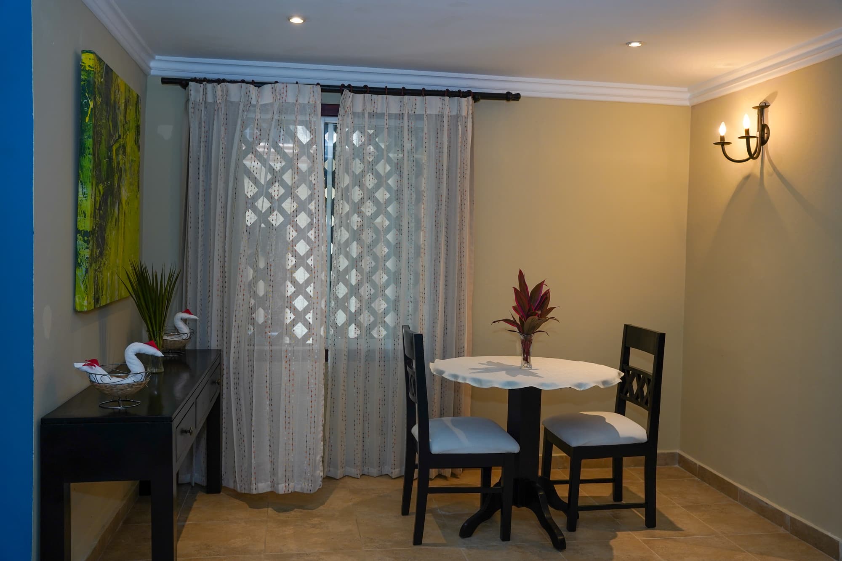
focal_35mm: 33
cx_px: 421
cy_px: 280
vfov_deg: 40.2
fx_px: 767
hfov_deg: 57.5
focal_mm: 32.8
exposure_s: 1/80
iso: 500
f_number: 4.5
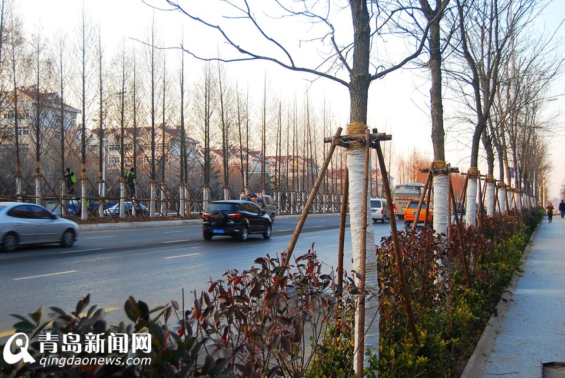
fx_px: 707
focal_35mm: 45
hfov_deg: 43.5
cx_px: 282
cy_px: 189
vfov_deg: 30.0
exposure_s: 1/100
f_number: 5
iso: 200
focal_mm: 30
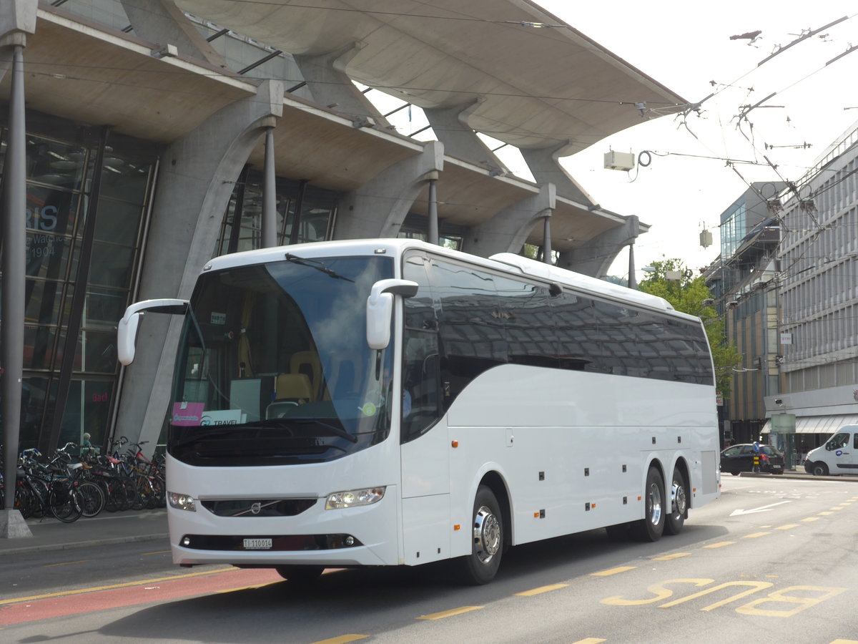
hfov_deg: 32.7
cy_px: 322
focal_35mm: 59
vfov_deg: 24.8
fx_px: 1462
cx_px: 429
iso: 80
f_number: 3.5
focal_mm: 12
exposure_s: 1/400
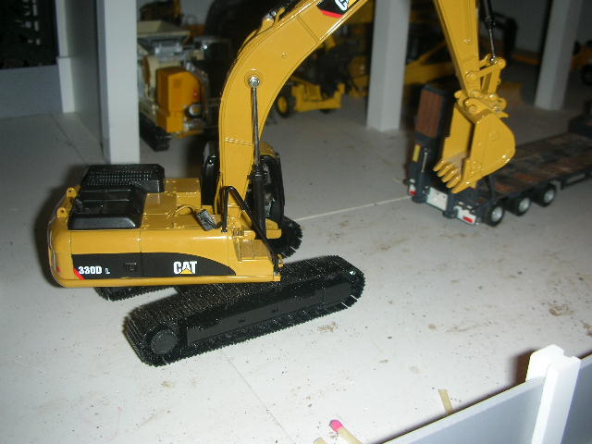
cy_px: 222
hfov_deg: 52.6
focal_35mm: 35
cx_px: 296
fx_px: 599
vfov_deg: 40.7
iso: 50
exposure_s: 1/60.1
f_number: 3
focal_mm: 5.8
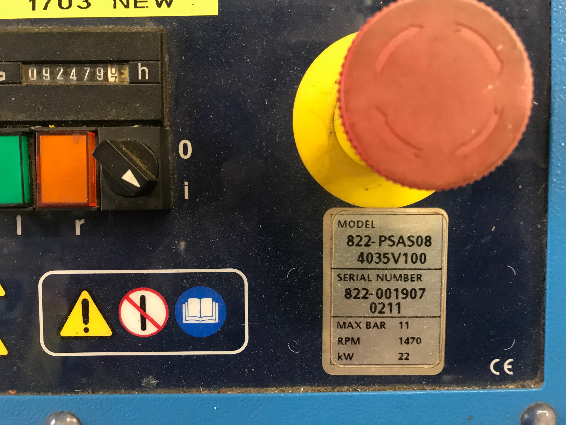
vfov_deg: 49.7
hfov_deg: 63.4
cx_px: 283
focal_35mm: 28
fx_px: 458
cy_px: 212
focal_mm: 3.99
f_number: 1.8
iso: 80
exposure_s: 1/17
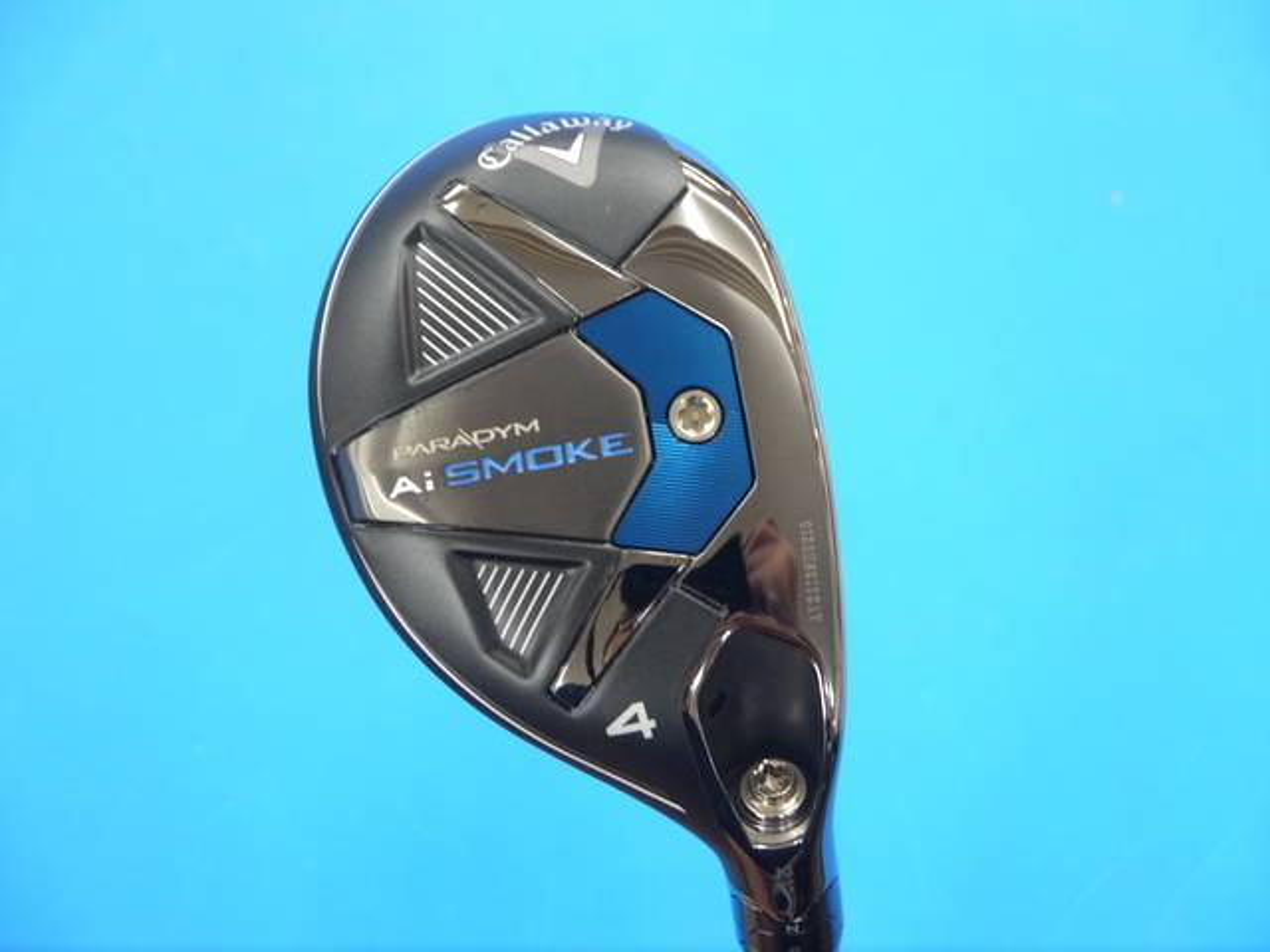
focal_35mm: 84
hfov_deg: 23.3
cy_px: 476
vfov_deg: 17.6
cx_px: 635
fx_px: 3082
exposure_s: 1/60
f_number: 5.6
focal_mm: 42
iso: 800
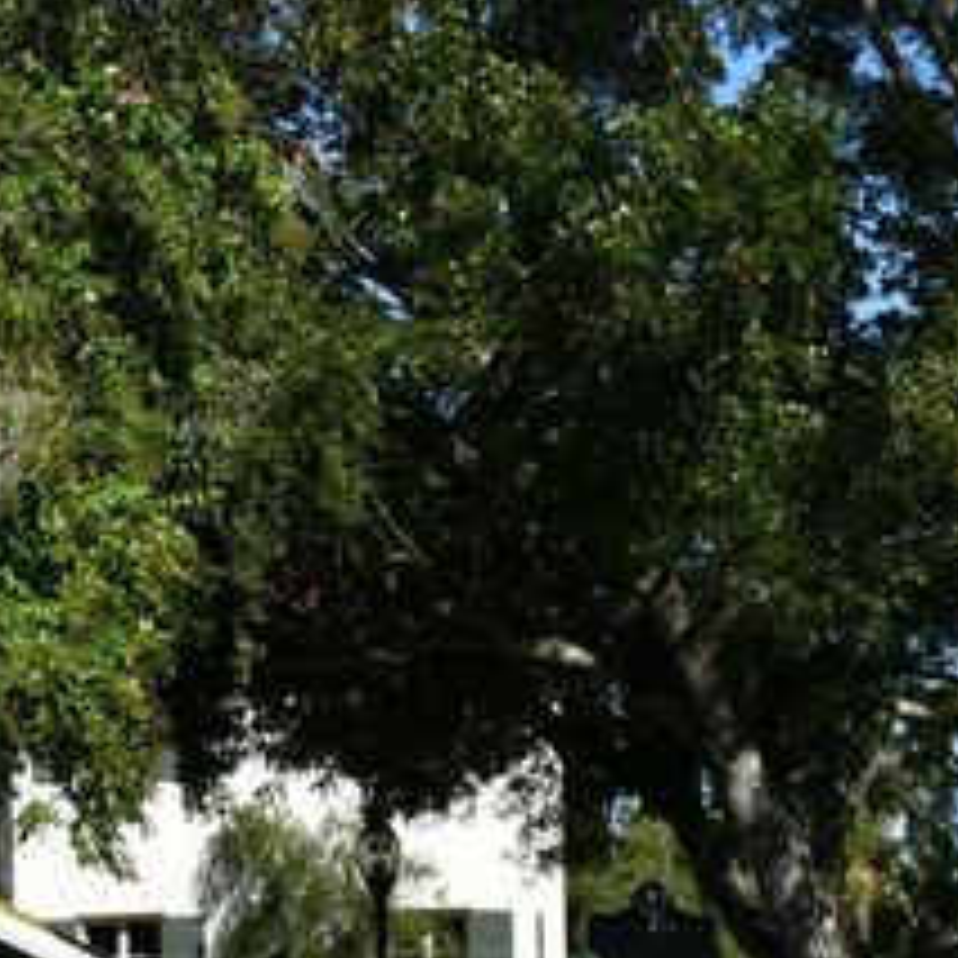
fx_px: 4321
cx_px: -198
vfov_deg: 12.6
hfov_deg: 12.4
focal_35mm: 138
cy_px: 850
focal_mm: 27
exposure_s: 1/320
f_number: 9
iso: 100
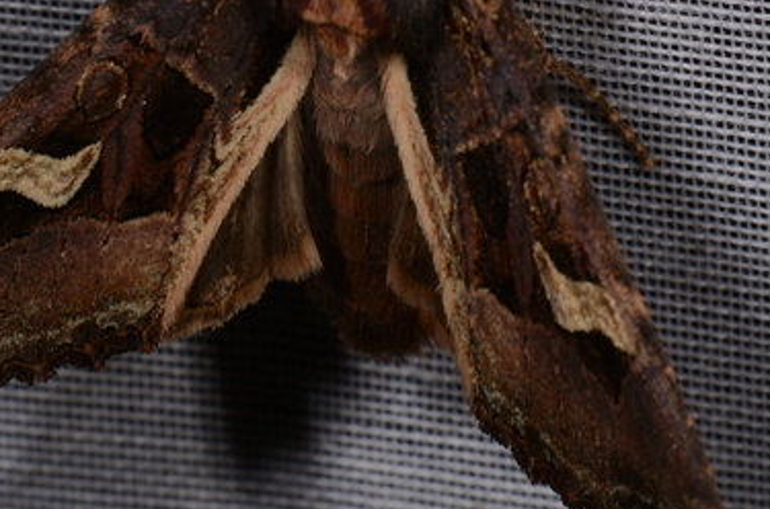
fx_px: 5740
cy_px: 156
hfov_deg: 7.7
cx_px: 382
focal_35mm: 269
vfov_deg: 5.1
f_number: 22
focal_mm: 85
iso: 100
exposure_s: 1/60
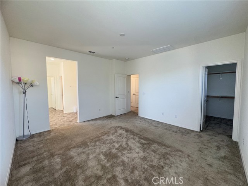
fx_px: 100
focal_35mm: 14
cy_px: 93
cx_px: 124
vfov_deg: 85.7
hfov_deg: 102.1
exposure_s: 1/120
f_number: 2.2
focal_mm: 2.22
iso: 125
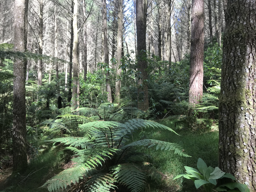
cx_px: 128
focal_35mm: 28
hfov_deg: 63.4
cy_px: 96
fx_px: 207
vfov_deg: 49.7
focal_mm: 3.99
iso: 25
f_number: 1.8
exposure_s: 1/100
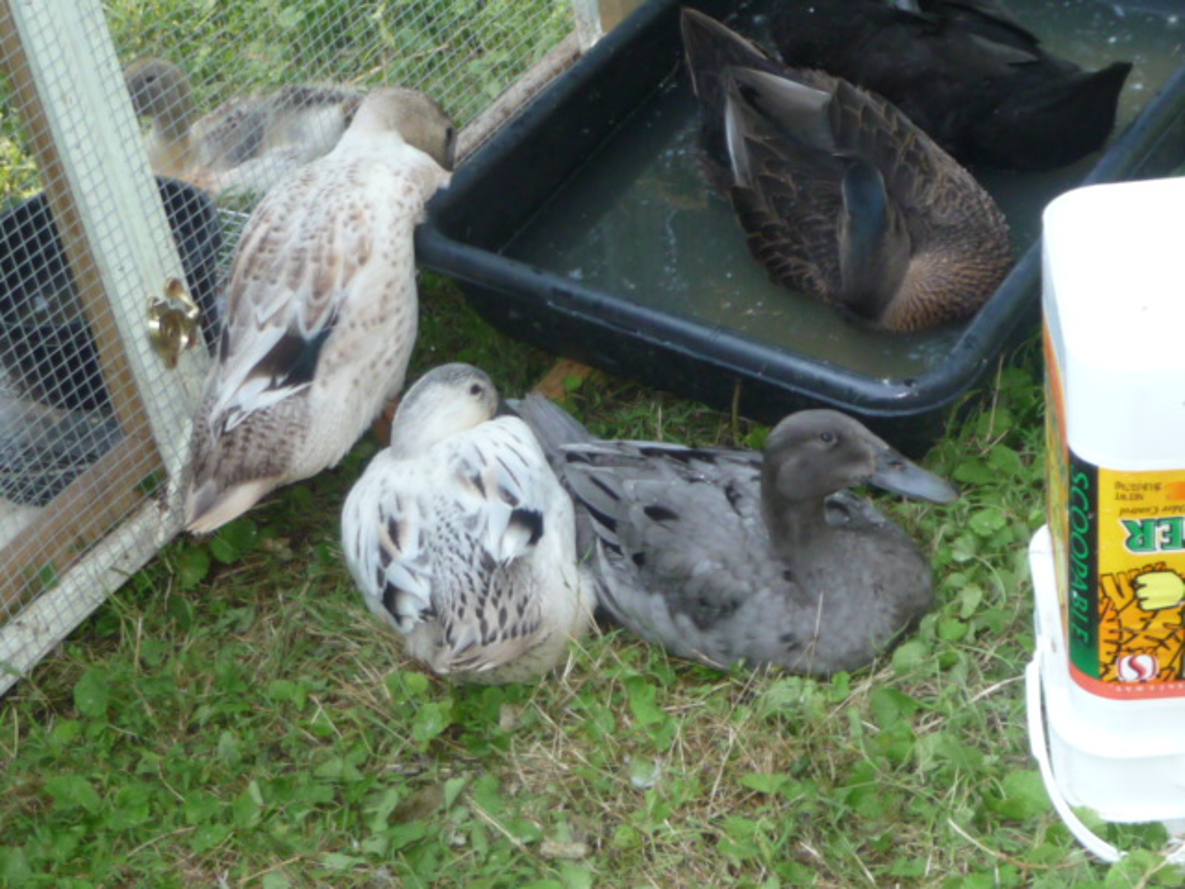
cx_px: 592
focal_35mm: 84
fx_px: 2876
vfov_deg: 17.6
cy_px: 444
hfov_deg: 23.3
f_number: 4.2
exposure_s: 1/125
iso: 200
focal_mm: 8.5
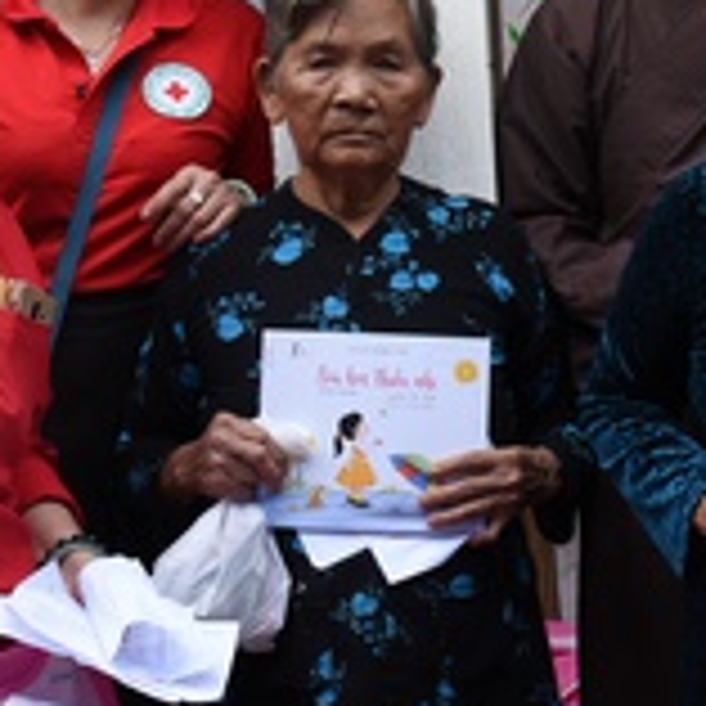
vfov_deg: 12.4
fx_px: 3254
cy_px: 310
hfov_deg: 11.9
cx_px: 989
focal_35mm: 141
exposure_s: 1/125
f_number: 6.3
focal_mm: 40
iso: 180
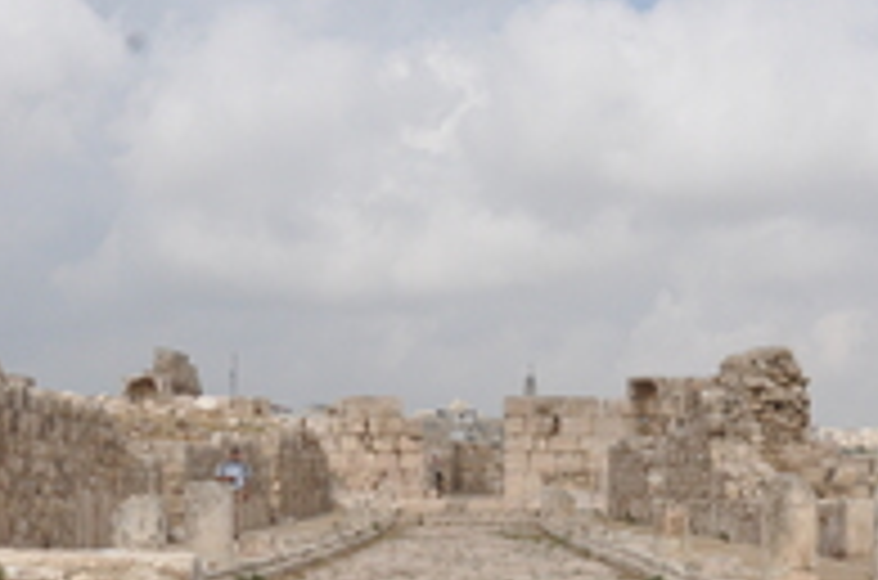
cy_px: 495
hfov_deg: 32.9
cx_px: 513
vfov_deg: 21.8
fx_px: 1484
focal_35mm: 61
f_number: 14
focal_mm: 18
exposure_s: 1/800
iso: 640
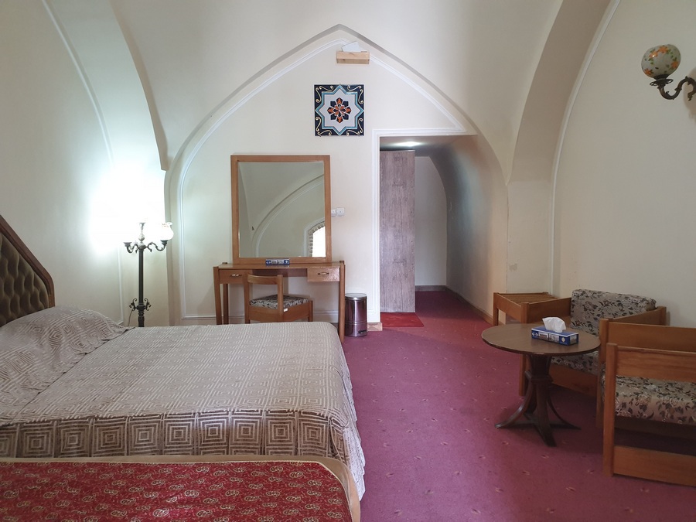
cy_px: 261
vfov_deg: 53.1
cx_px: 348
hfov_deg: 67.3
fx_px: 523
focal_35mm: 26
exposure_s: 1/50
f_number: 2.4
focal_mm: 4.3
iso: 400
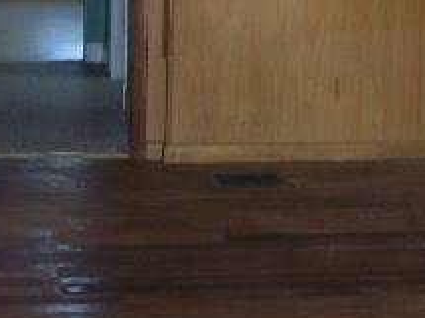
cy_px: -34
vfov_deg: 12.9
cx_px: 71
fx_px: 1387
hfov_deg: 17.3
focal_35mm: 113
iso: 160
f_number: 2.8
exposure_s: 1/60
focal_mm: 6.3
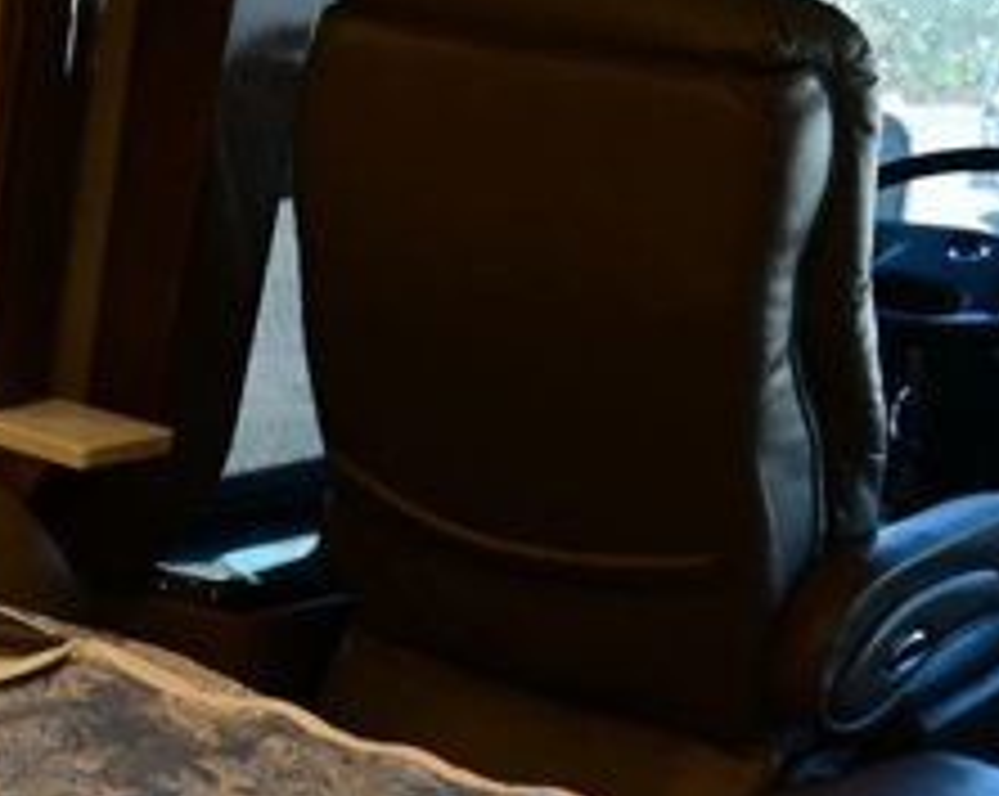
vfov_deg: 14.1
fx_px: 3071
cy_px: 1079
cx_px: -284
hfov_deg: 17.4
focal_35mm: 104
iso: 125
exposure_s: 1/25
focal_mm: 16
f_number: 3.5
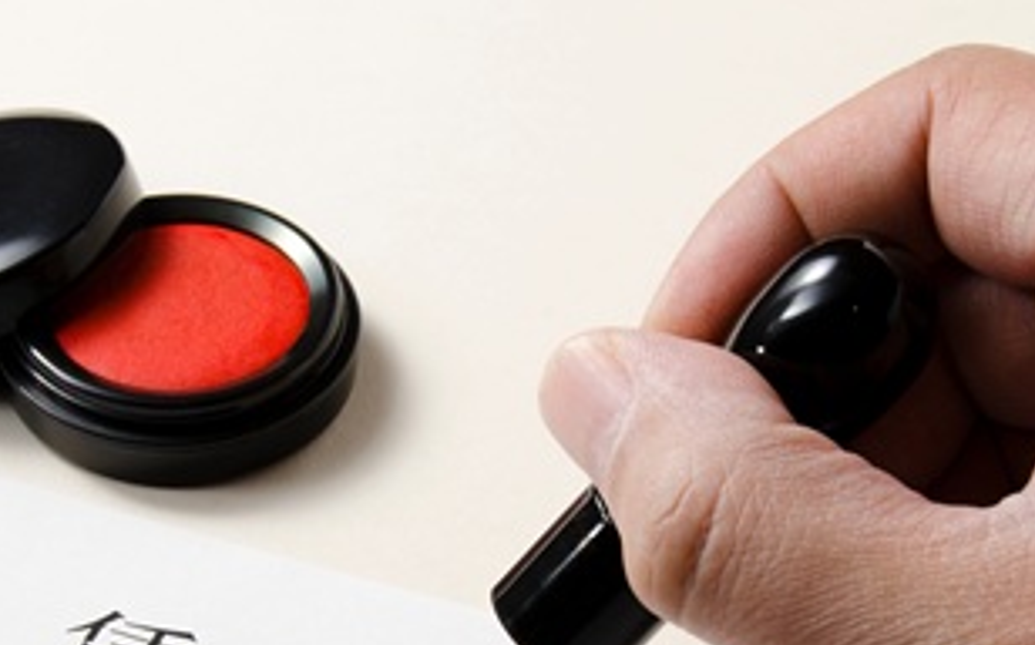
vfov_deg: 7.2
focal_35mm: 183
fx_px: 5153
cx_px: 531
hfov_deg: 11.5
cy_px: 531
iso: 125
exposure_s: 1/100
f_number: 16
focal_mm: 75
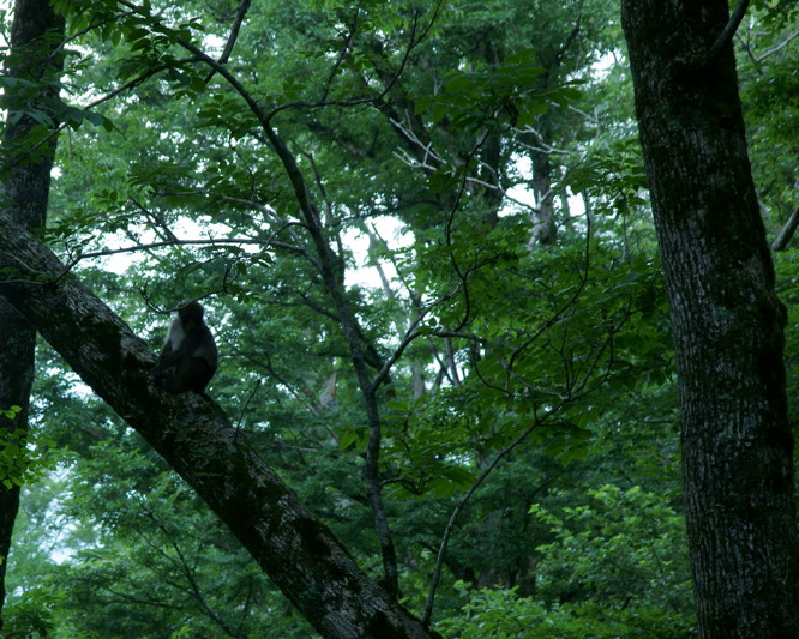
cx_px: 194
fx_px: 4092
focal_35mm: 173
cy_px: 330
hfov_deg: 11.1
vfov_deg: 8.9
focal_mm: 80
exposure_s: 1/60
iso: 200
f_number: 7.1
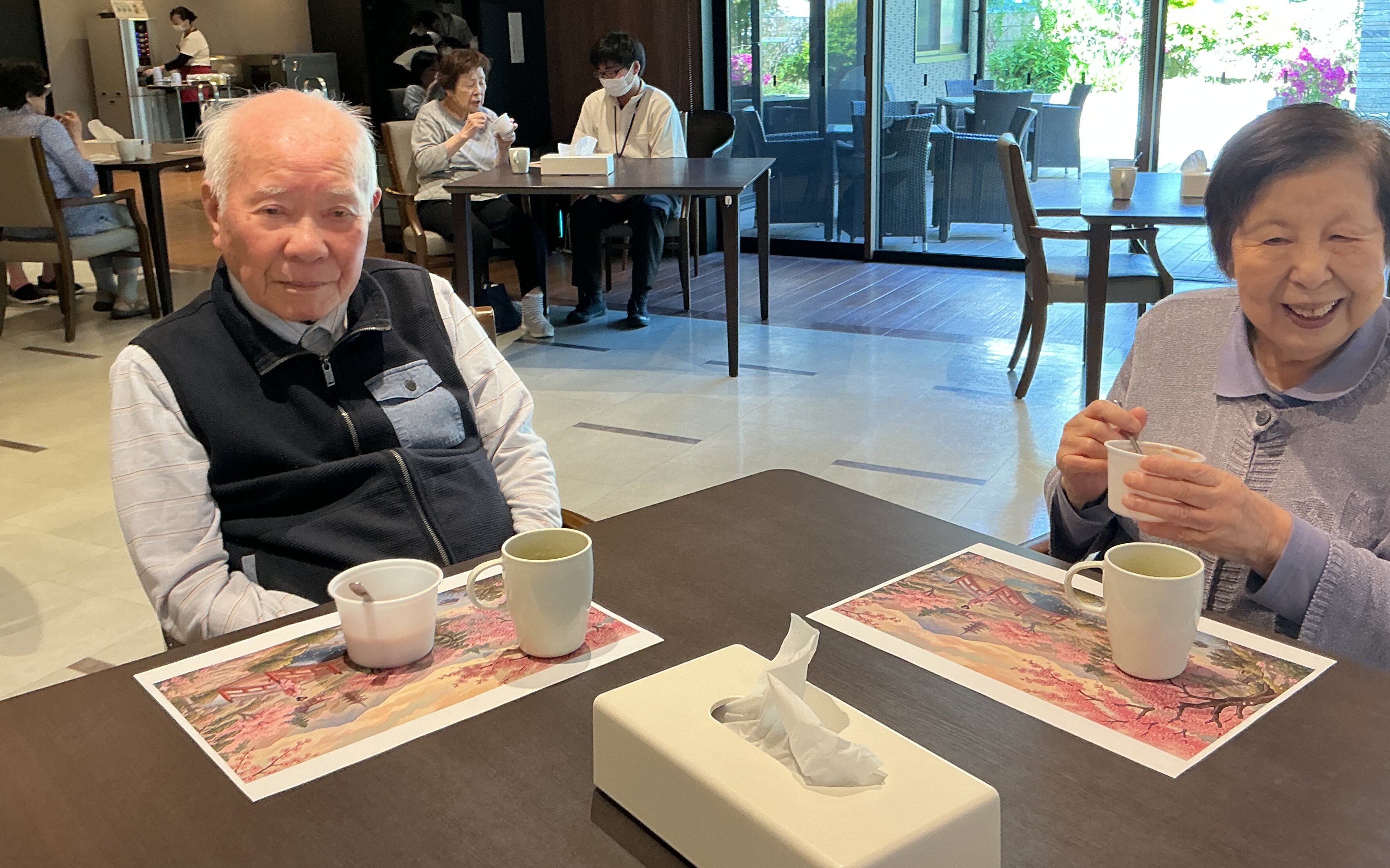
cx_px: 728
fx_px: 1326
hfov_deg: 55.3
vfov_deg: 36.2
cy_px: 359
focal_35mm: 35
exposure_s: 1/60
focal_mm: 3
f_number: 1.8
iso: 50
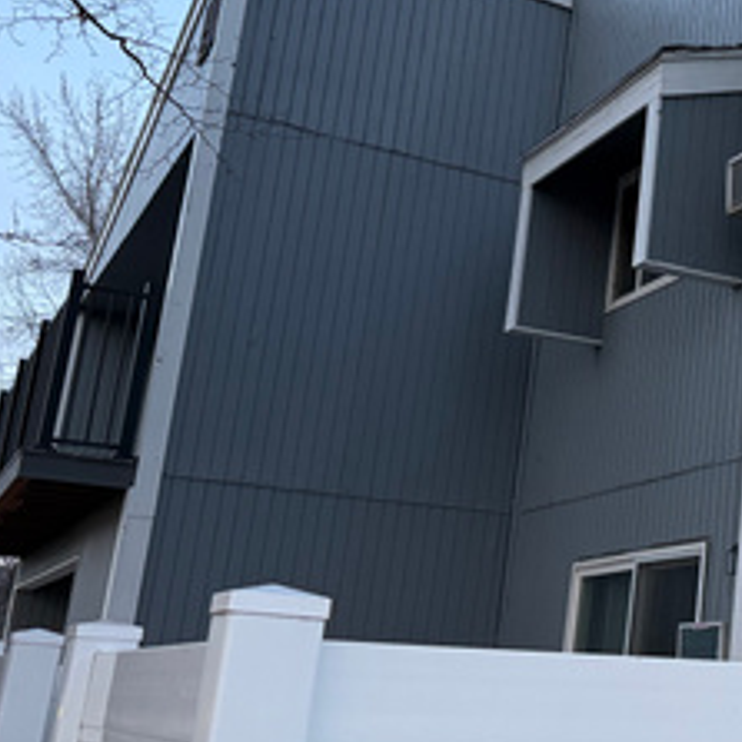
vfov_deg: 28.1
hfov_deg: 25.4
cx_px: 882
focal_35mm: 61
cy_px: 276
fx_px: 1479
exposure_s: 1/121
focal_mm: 6.76
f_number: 1.78
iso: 200
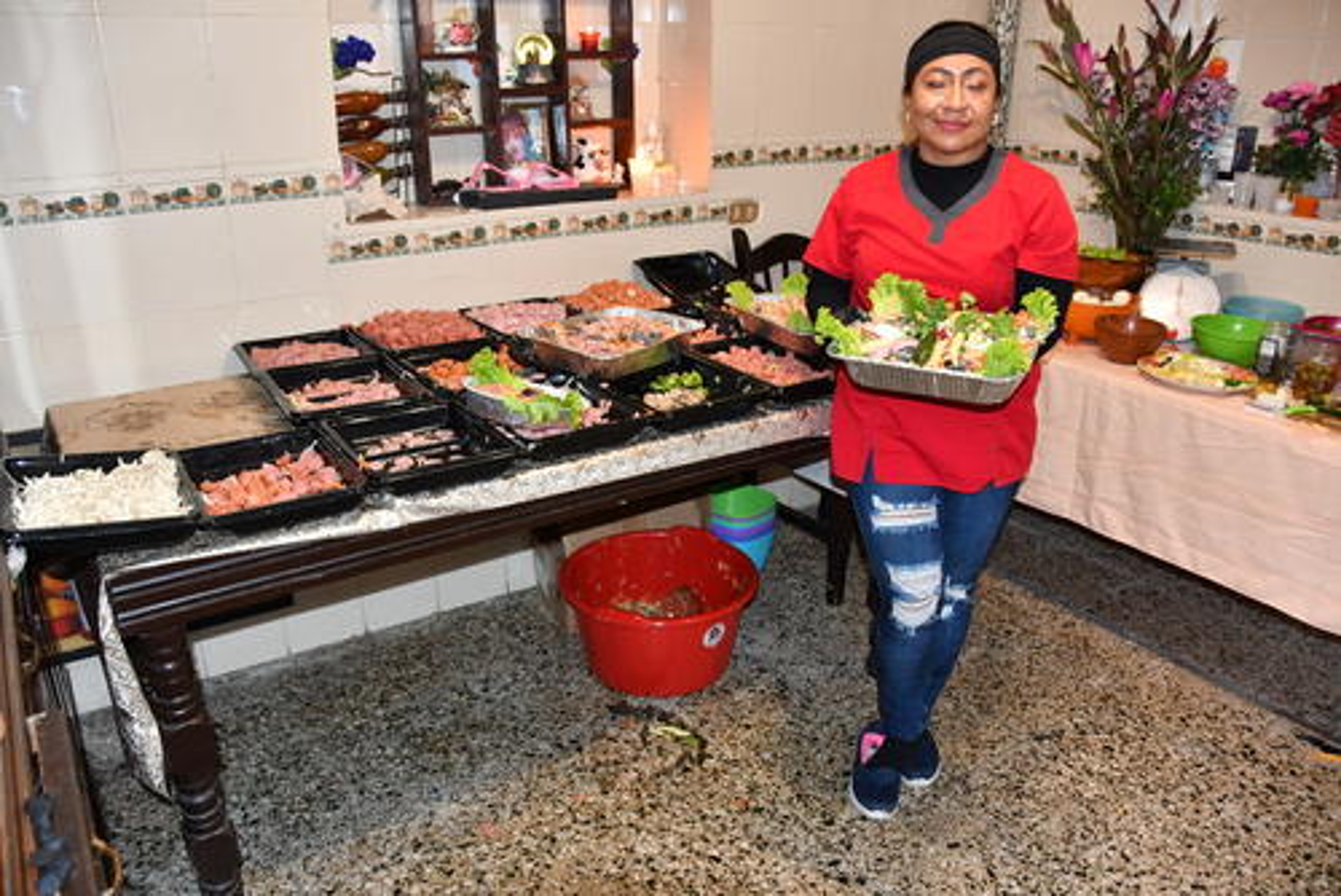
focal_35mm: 27
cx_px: 670
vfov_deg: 48.0
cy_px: 448
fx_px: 1006
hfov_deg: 67.4
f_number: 3.5
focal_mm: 18
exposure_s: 1/50
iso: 1000
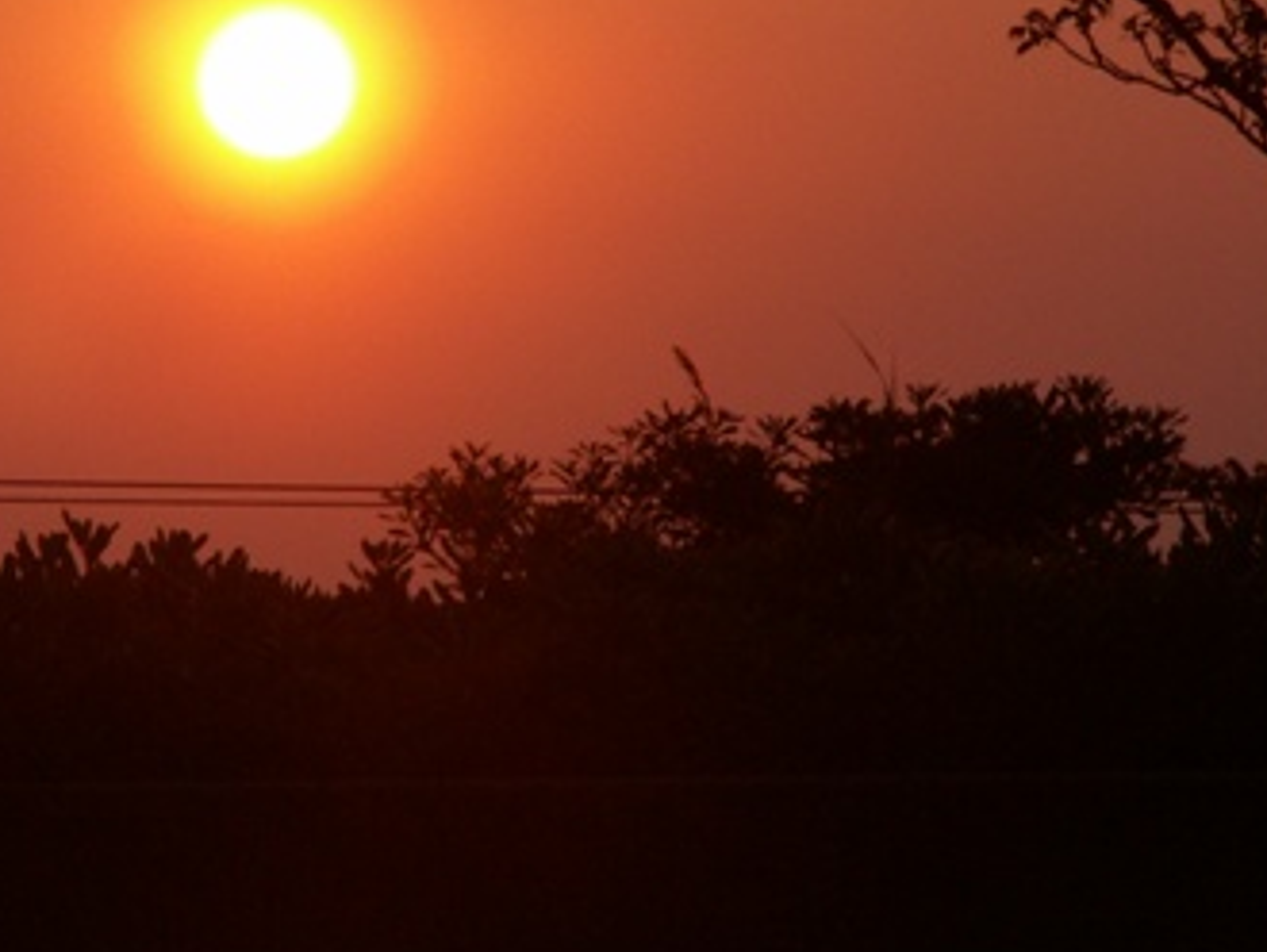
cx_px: 342
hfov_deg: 4.9
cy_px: 127
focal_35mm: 407
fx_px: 14908
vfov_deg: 3.7
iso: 50
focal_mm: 27.49
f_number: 8
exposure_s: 1/250
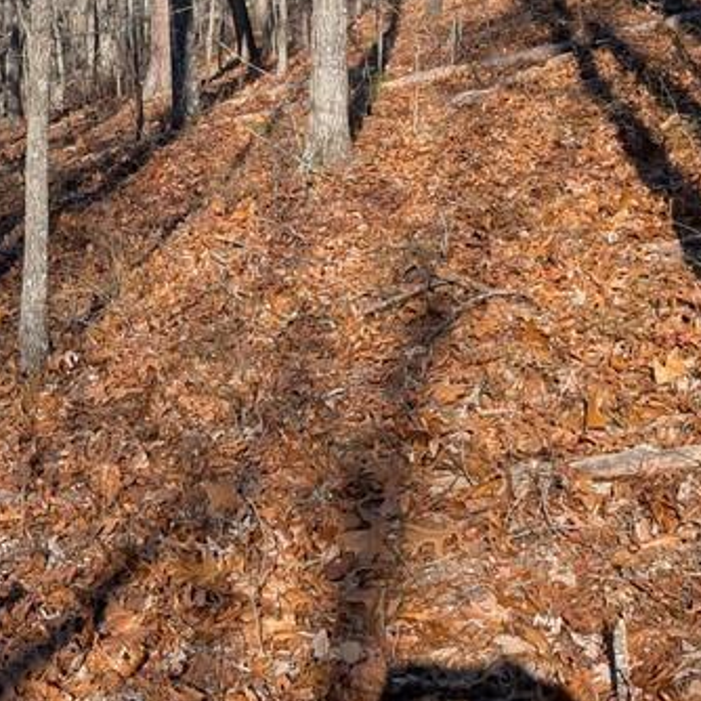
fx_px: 1489
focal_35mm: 65
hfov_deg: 25.7
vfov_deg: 25.5
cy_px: 48
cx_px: 75
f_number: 1.68
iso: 18
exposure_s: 1/579
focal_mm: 6.9
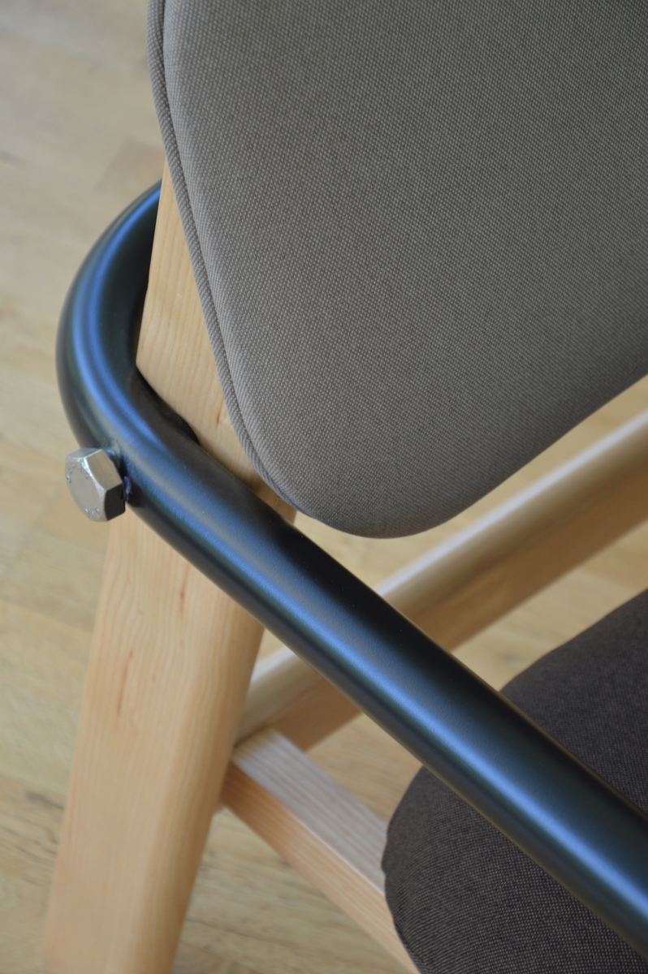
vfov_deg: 19.5
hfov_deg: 13.0
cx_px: 324
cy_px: 487
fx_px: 2840
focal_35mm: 105
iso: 400
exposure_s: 1/60
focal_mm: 70
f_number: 5.3
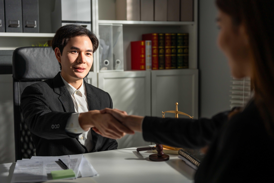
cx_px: 137
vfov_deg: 27.0
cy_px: 92
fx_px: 381
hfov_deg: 39.6
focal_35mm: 50
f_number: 2.2
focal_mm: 50
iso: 320
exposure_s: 1/800
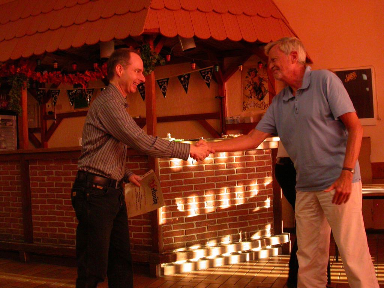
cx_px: 192
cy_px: 144
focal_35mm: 38
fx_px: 422
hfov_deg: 49.0
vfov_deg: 37.7
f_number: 4.2
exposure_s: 1/59.5
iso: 400
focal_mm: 7.85
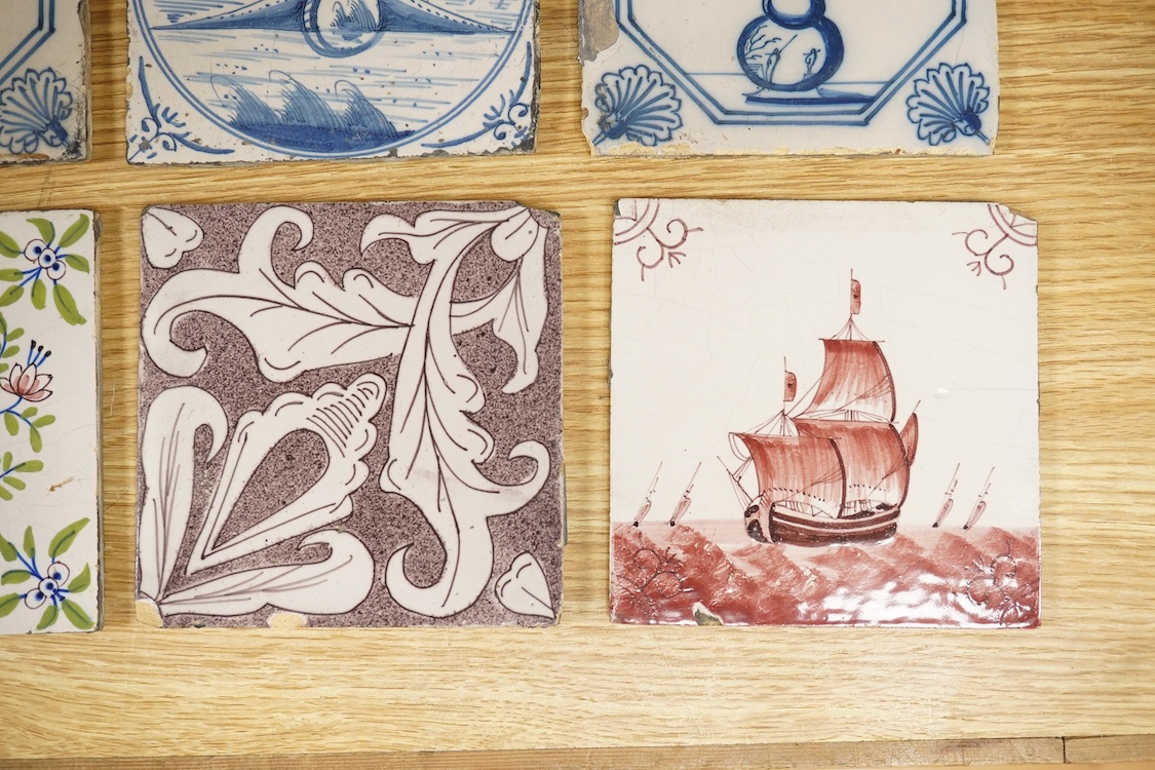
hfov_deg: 43.6
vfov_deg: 29.9
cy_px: 385
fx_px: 1444
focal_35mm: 45
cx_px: 578
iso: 2500
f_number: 7.1
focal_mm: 30
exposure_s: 1/160
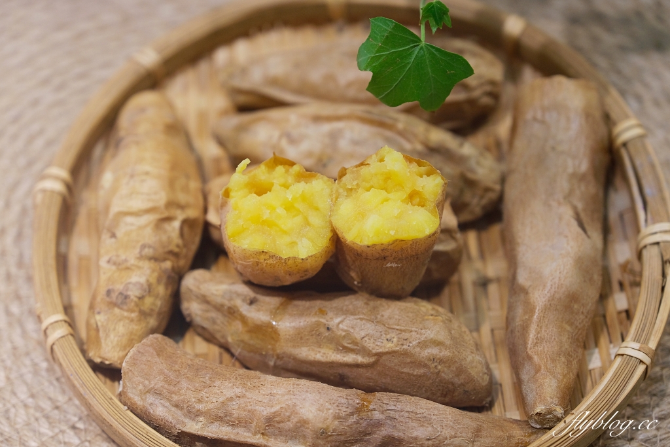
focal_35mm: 83
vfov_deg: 16.5
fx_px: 1545
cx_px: 335
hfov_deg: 24.5
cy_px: 224
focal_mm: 55
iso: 640
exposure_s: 1/80
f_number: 3.2
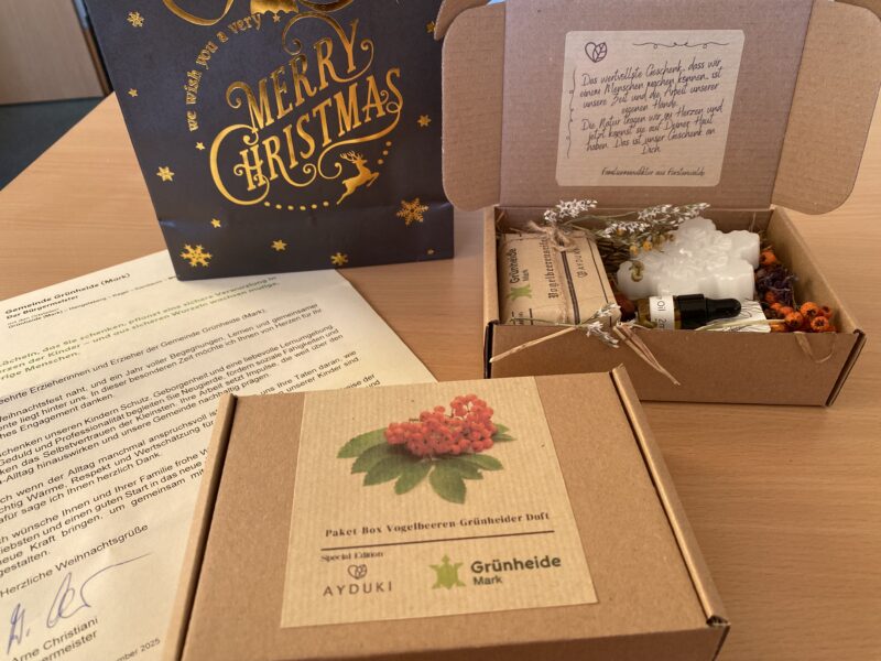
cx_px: 440
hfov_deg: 67.3
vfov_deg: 53.1
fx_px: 662
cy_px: 330
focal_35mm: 26
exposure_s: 1/121
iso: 125
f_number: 1.8
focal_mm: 4.25
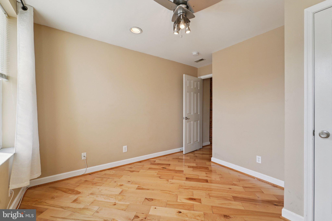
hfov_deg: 104.3
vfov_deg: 81.2
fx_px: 129
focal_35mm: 14
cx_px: 166
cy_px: 110
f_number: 8
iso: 400
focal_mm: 14
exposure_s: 1/60
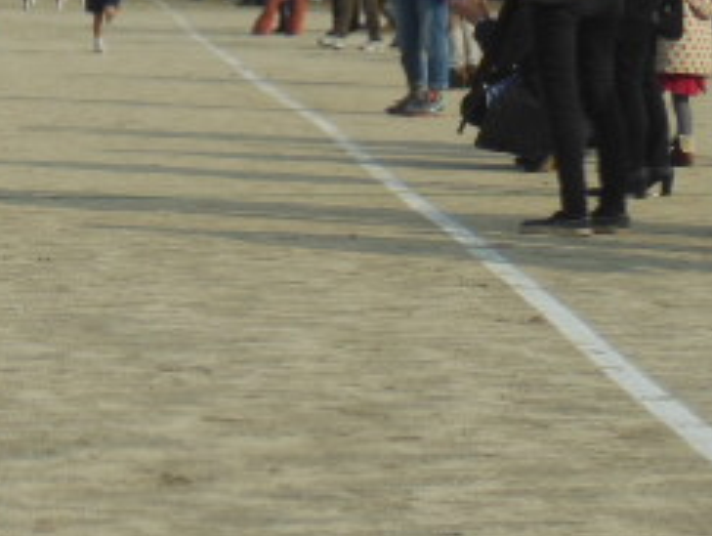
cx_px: 9
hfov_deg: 10.6
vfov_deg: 8.1
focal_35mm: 184
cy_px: 202
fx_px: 3790
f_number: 5.2
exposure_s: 1/800
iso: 125
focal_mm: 12.4
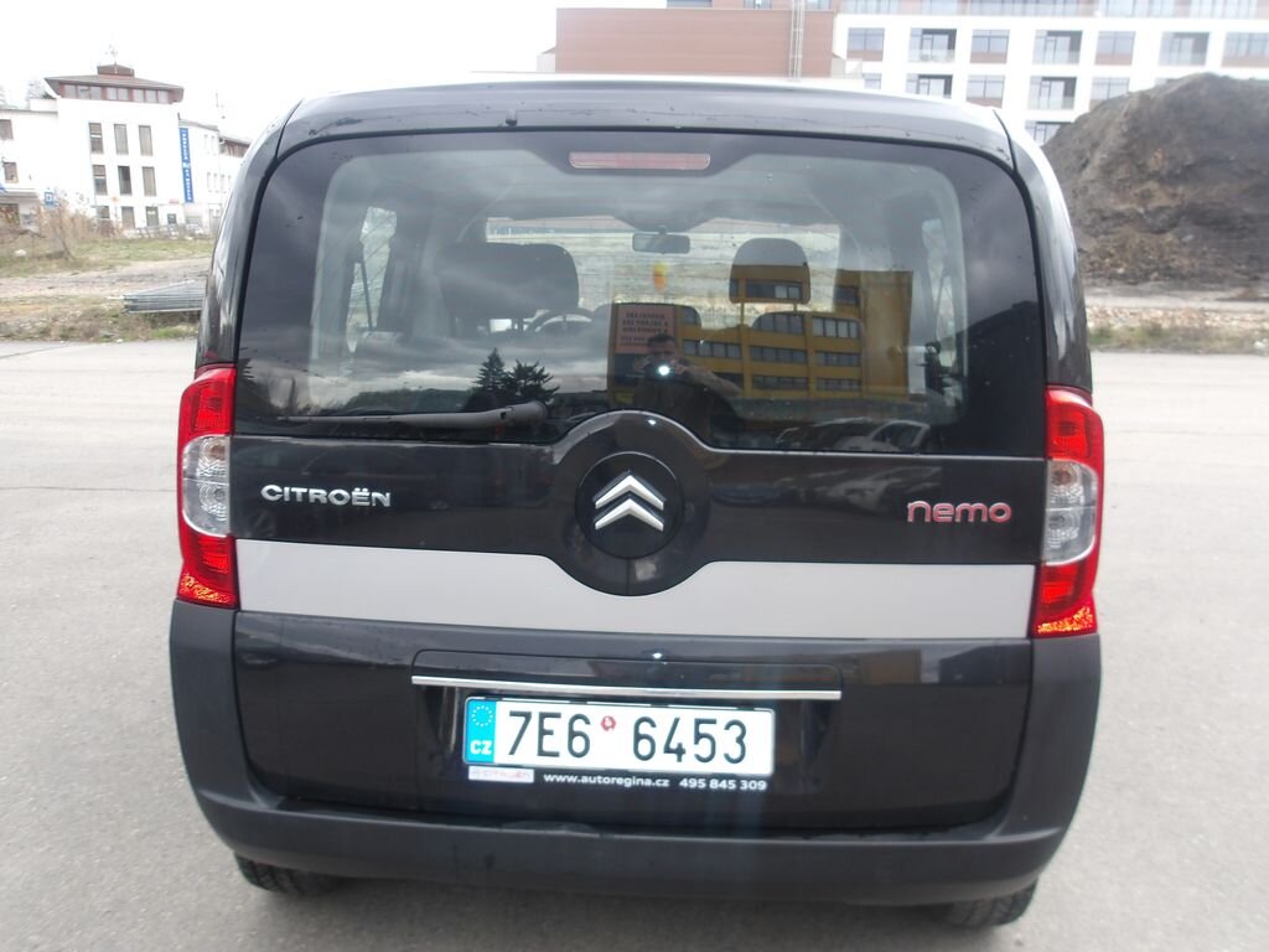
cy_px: 476
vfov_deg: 51.4
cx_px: 634
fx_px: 990
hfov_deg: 65.3
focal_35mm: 27
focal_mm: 4.9
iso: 100
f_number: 3
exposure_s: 1/125
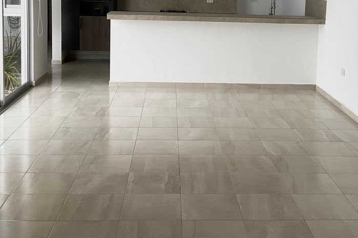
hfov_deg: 38.1
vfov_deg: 25.3
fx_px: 517
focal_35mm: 52
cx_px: 205
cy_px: 31
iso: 32
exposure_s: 1/120
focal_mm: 3
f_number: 1.8
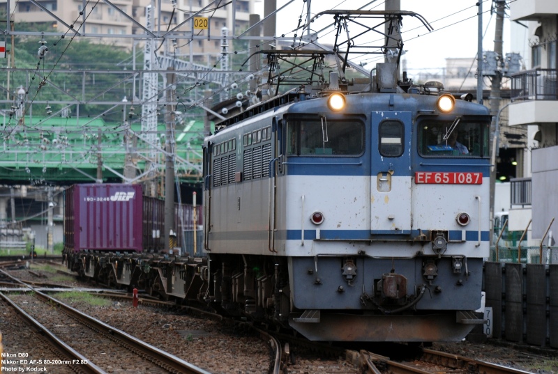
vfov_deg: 6.8
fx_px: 3145
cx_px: 279
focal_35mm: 202
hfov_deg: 10.1
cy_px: 187
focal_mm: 135
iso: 400
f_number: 2.8
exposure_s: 1/125
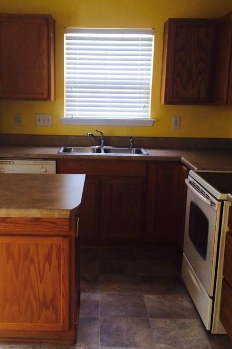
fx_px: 425
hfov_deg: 30.4
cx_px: 94
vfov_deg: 44.5
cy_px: 183
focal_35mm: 44
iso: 64
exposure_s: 1/30
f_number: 2.2
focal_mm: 4.12
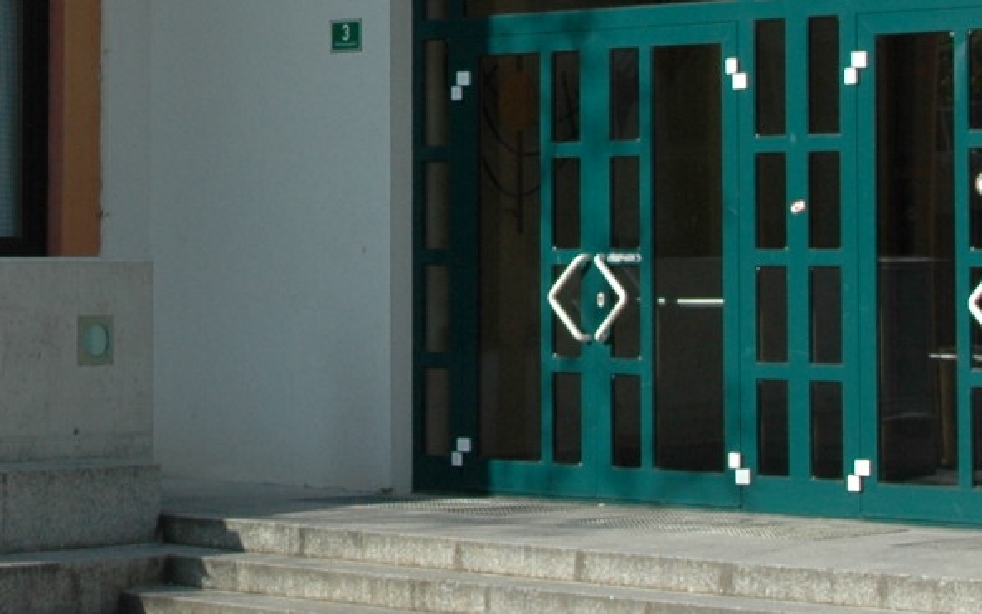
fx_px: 3557
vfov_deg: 9.8
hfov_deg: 15.5
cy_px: -61
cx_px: 76
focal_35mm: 133
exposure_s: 1/320
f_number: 9
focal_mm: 23
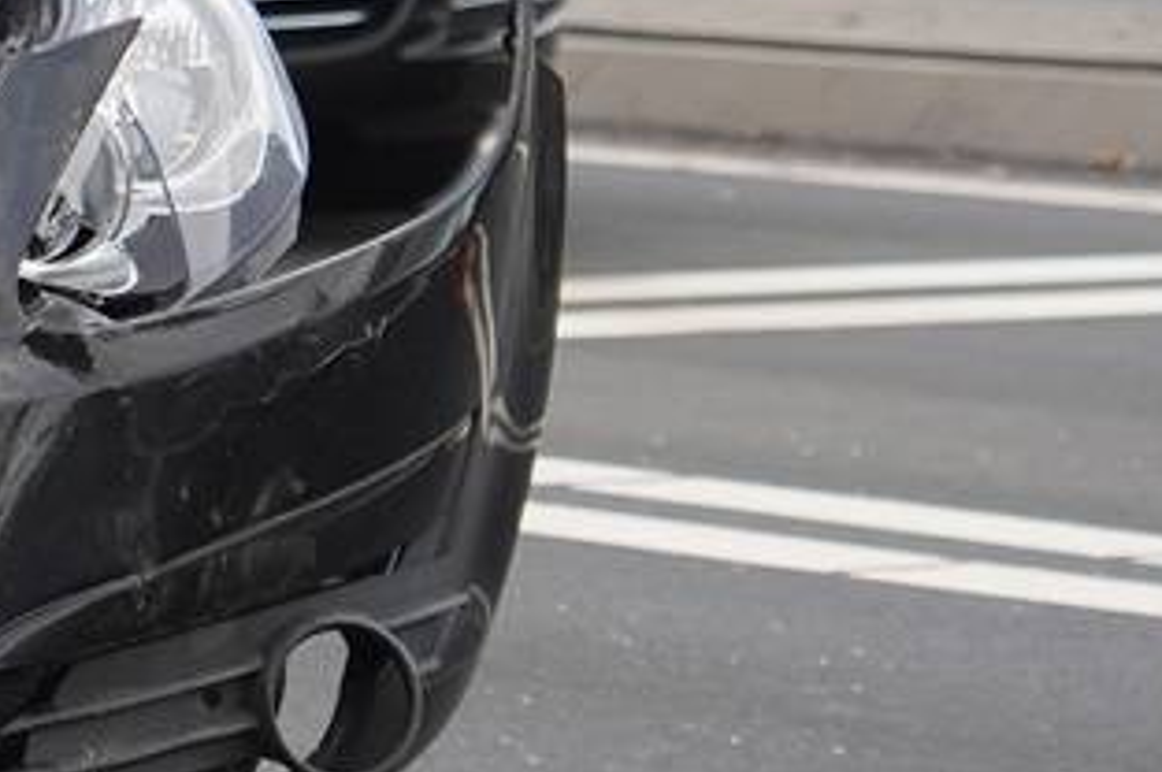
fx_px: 15251
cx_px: -1704
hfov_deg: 4.3
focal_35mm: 473
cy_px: -345
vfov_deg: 2.9
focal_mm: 77
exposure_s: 1/200
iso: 200
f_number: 5
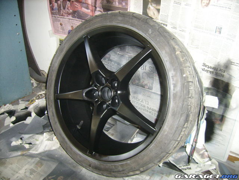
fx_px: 242
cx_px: 120
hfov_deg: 52.6
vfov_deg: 40.7
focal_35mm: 35
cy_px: 90
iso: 154
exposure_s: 1/30
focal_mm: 5.95
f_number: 2.8
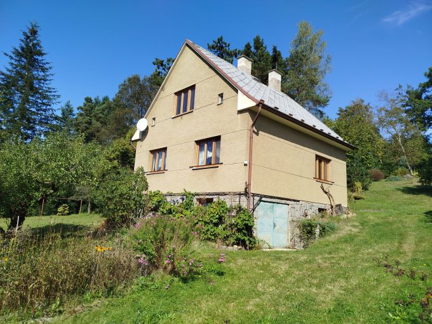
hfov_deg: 71.6
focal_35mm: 24
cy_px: 162
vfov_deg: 56.8
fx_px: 300
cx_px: 216
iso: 50
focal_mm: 5.31
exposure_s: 1/781
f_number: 1.7
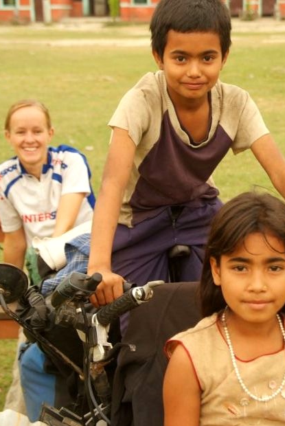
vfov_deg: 22.8
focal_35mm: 89
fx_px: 1054
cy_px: 186
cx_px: 169
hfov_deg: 15.4
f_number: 5
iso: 160
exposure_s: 1/60
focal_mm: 46
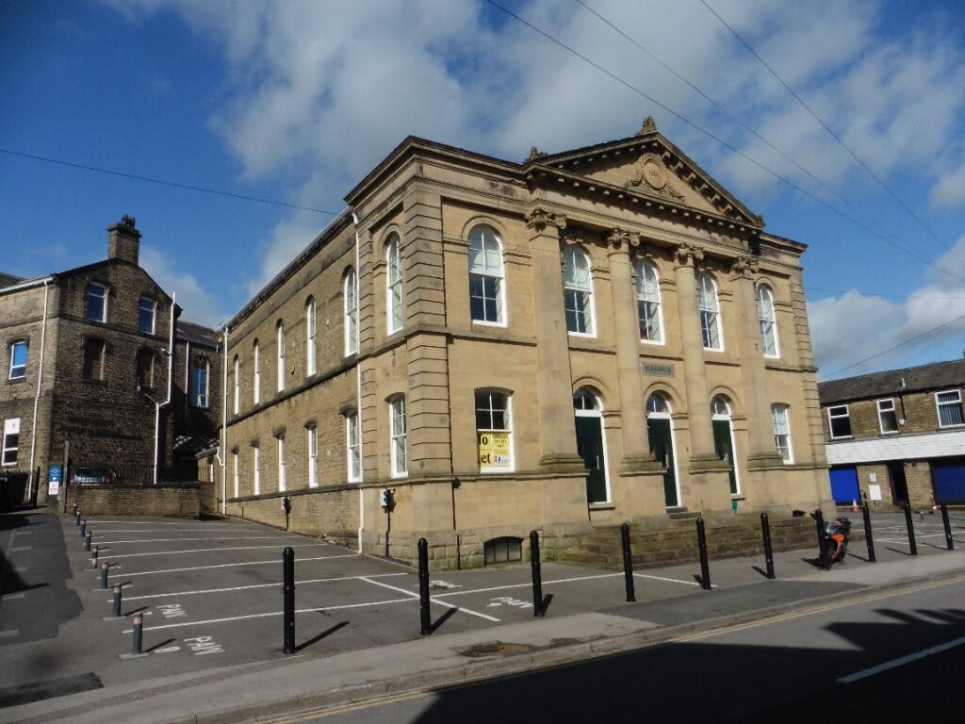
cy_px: 362
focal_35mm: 24
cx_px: 482
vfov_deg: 56.8
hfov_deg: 71.6
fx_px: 669
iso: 100
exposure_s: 1/1600
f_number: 4
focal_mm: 4.3
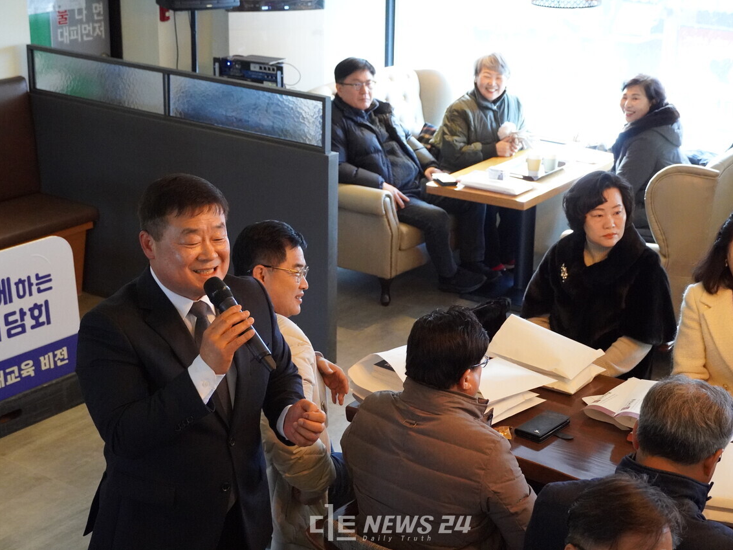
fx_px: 1346
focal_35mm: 64
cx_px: 381
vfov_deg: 23.1
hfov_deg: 30.5
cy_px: 275
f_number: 4.5
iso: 6400
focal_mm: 39
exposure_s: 1/160
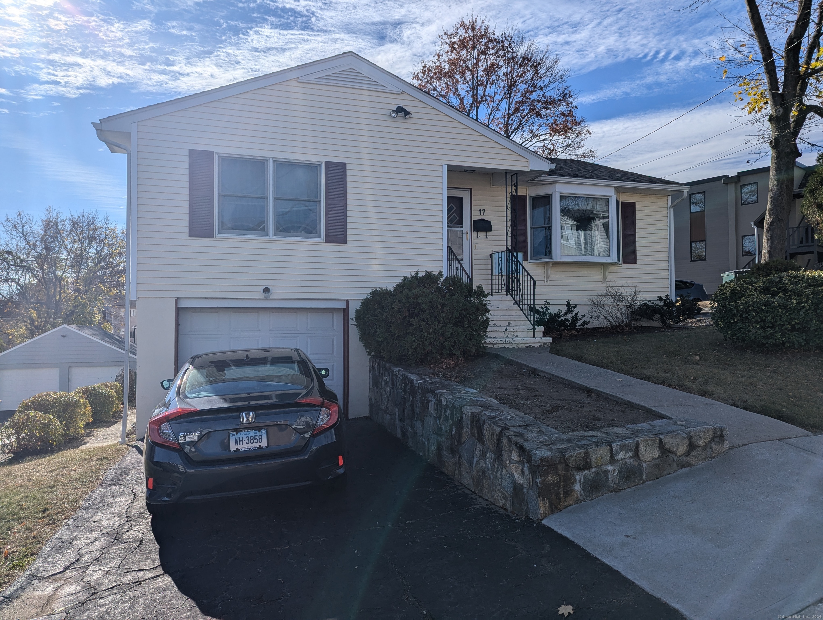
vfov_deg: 56.9
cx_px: 412
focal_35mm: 24
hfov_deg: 71.5
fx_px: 571
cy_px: 310
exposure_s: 1/5155
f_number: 1.85
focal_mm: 6.81
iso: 45
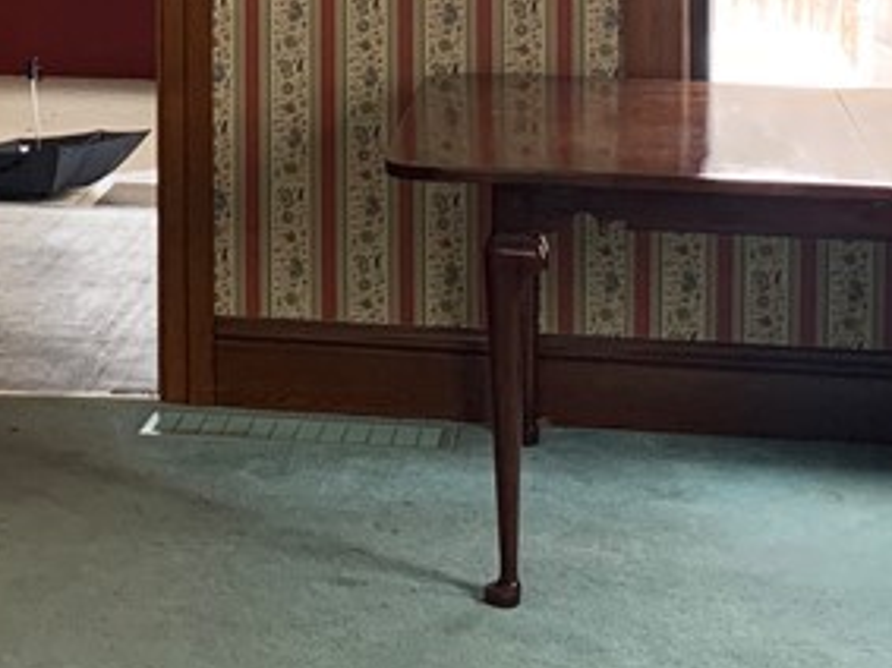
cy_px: -221
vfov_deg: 15.0
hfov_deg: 20.5
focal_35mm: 94
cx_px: 113
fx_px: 2421
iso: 250
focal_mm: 4.25
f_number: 1.8
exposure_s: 1/60
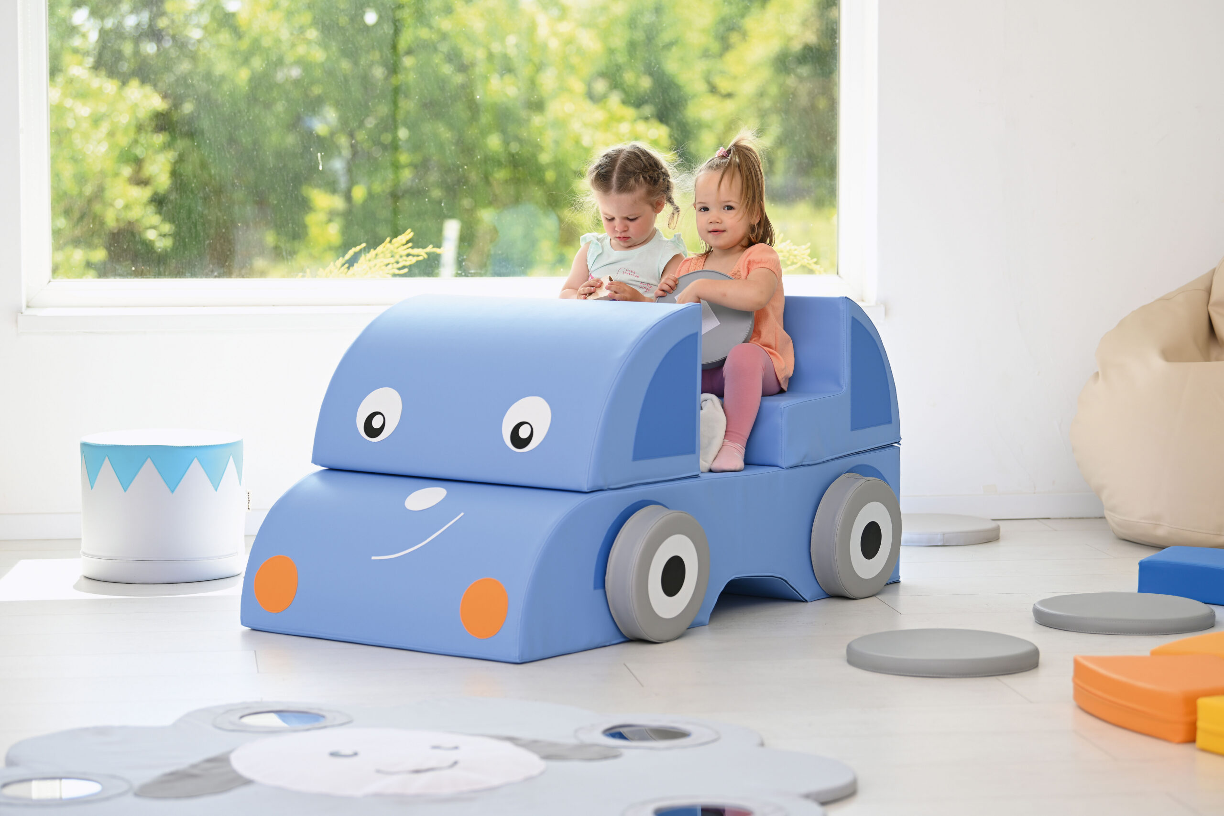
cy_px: 408
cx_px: 612
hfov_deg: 22.1
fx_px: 3128
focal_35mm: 92
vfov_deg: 14.9
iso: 64
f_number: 3.5
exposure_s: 1/160
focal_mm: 92
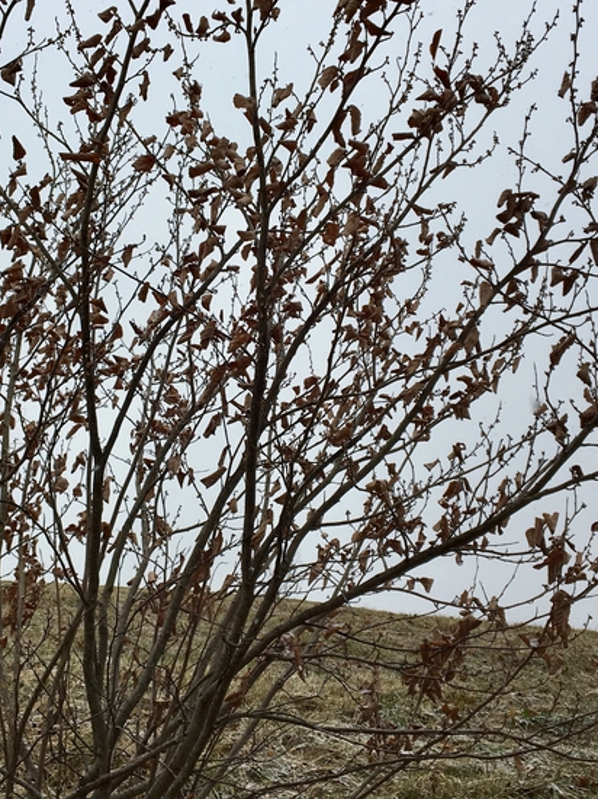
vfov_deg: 35.5
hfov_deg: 26.9
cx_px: 232
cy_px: 354
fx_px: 1245
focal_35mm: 54
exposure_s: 1/390
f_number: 2.2
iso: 25
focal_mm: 4.15
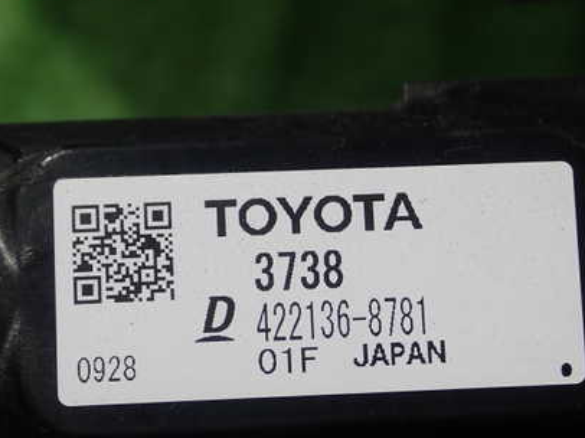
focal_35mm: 68
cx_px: 314
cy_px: 290
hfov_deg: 28.6
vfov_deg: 21.5
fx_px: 1149
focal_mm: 8.41
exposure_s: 1/250
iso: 100
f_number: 4.5
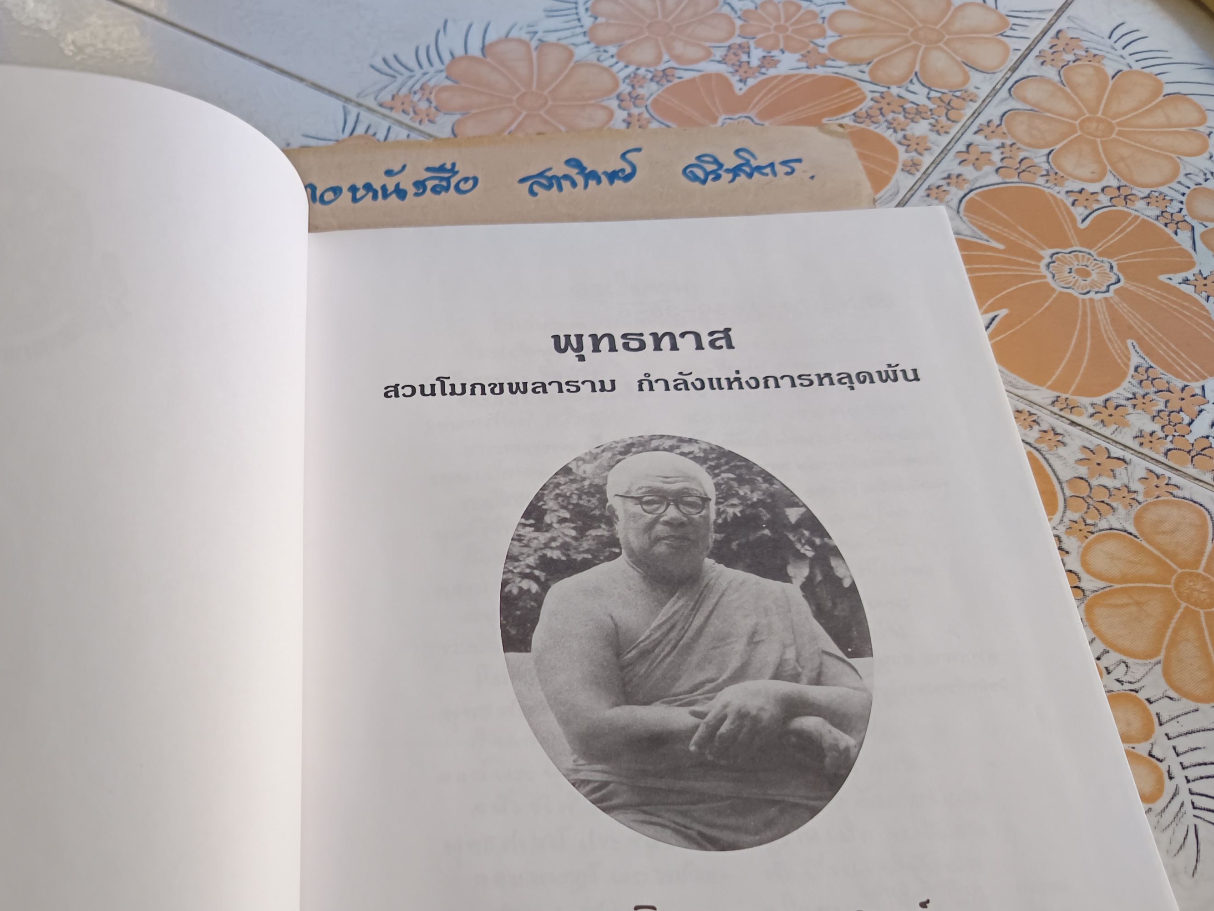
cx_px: 369
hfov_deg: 50.1
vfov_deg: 38.8
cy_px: 666
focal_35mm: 36
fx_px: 1262
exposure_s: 1/50
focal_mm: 5.31
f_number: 1.7
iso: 209
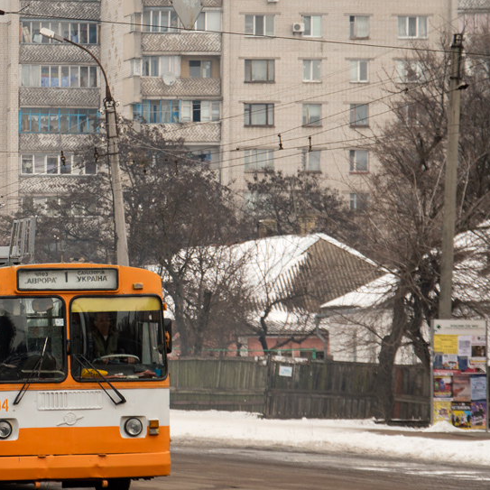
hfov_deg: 8.3
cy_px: 251
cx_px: 3
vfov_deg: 8.3
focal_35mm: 211
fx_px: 3378
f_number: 5.6
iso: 100
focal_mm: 75
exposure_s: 1/640
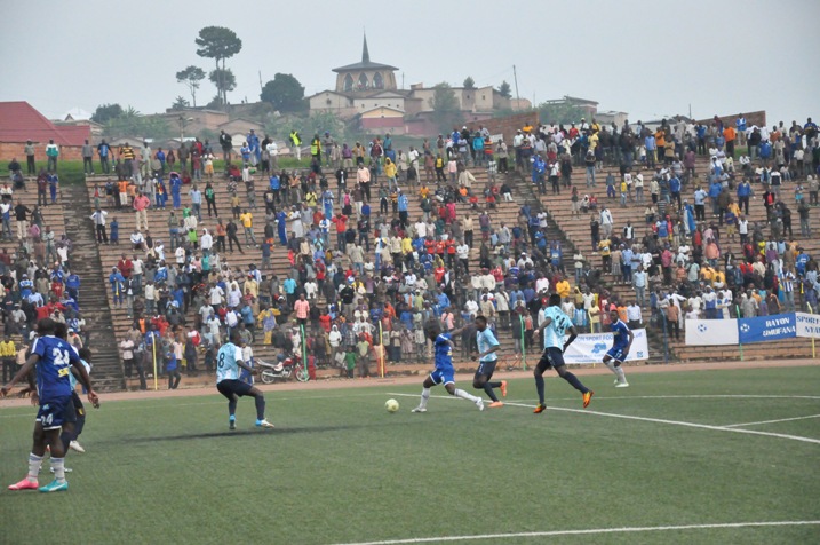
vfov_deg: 12.1
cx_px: 410
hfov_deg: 18.2
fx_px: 2559
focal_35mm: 112
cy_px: 272
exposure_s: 1/4000
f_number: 5.3
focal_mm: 75
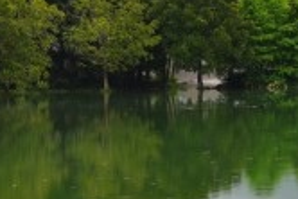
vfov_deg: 8.9
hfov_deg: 12.1
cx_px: 555
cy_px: 85
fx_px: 1276
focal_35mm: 154
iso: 100
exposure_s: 1/125
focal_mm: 40
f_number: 4
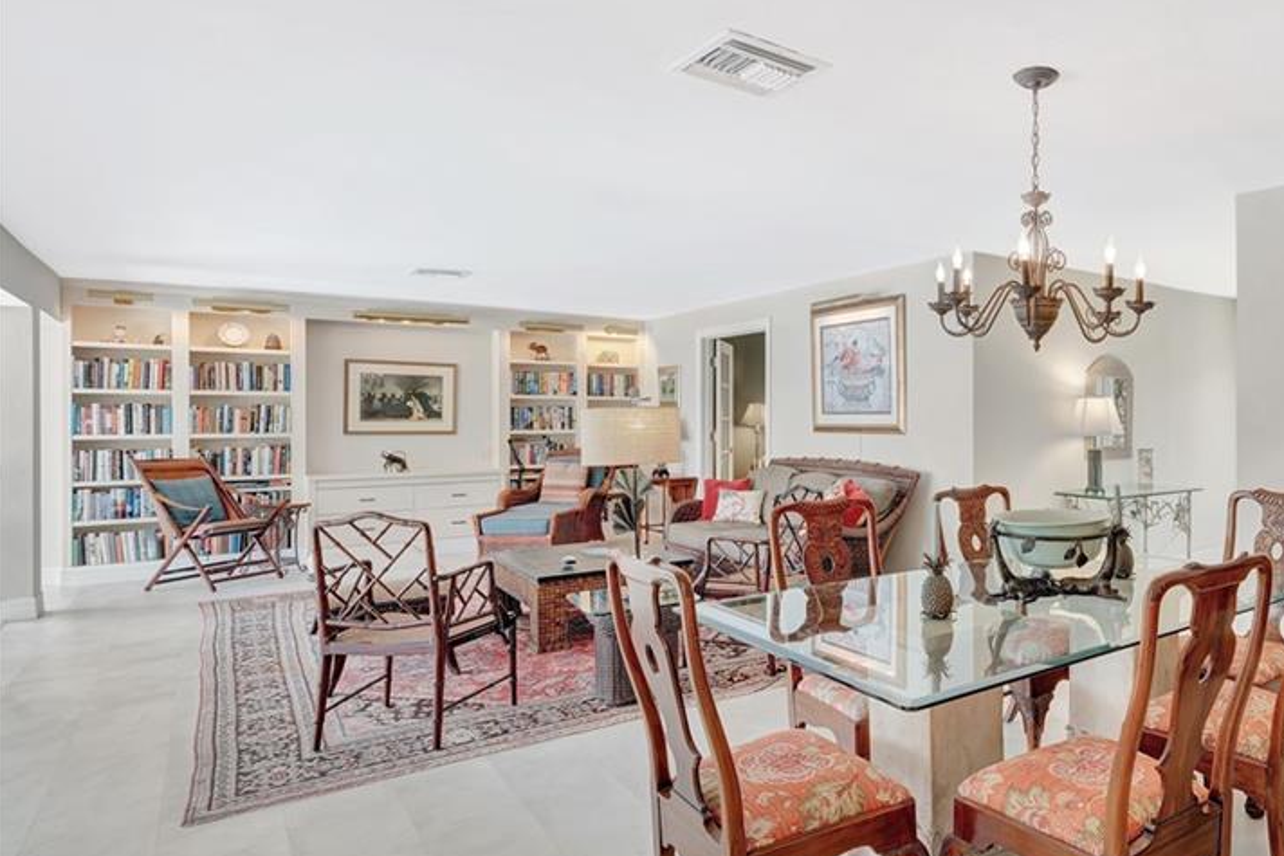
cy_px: 431
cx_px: 920
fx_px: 820
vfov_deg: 55.1
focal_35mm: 23
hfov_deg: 72.2
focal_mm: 16
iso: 400
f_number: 8
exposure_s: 1/3.33
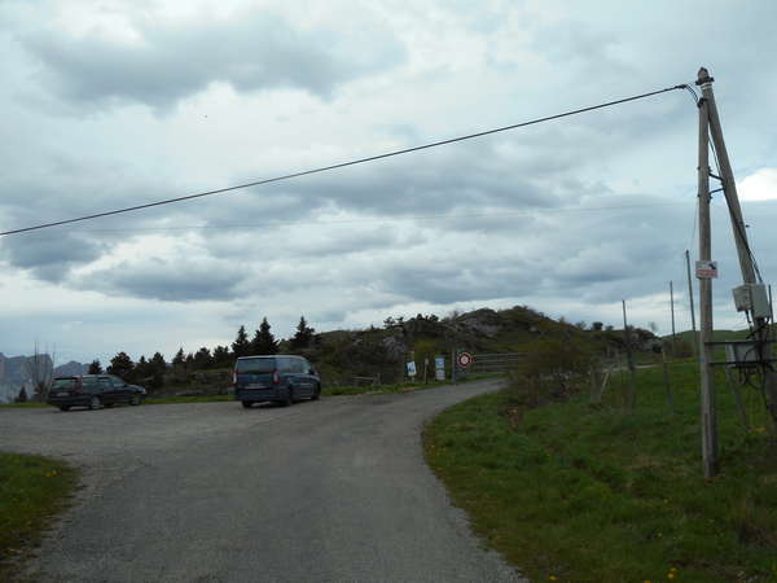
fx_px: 651
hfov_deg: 61.7
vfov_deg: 48.2
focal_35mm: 29
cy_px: 292
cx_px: 388
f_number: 4
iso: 80
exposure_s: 1/500
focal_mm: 5.2
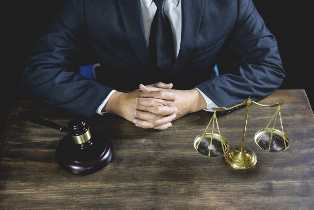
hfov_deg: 37.5
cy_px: 105
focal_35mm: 53
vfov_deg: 25.5
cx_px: 157
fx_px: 462
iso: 500
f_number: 2.8
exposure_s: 1/80
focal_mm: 35
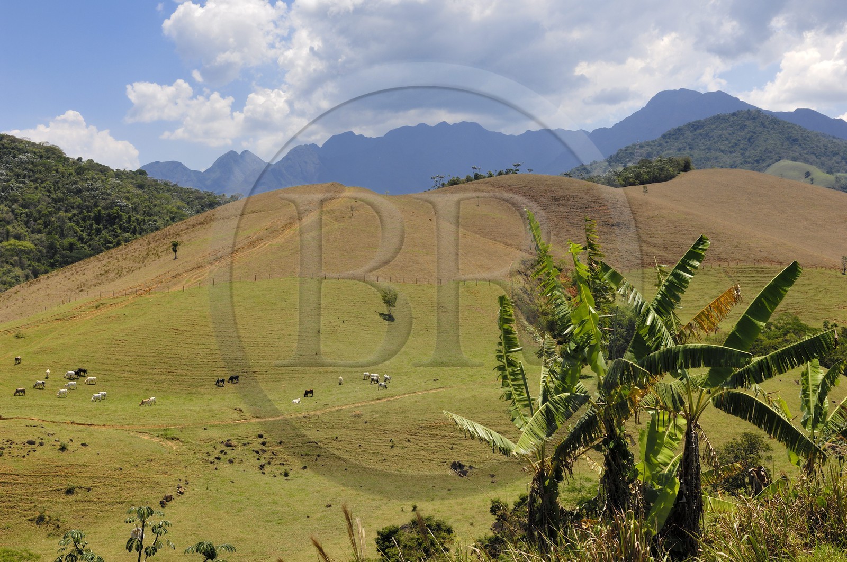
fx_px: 987
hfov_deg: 46.5
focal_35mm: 42
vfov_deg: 31.8
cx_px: 424
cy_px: 281
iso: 100
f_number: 11
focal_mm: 28
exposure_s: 1/160
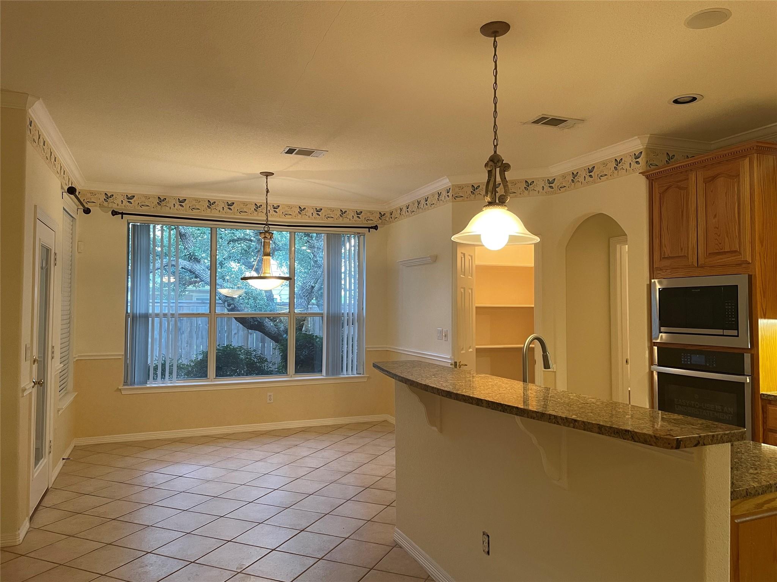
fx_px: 584
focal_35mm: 26
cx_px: 388
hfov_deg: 67.3
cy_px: 291
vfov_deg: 53.1
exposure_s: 1/60
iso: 250
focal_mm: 4.2
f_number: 1.6
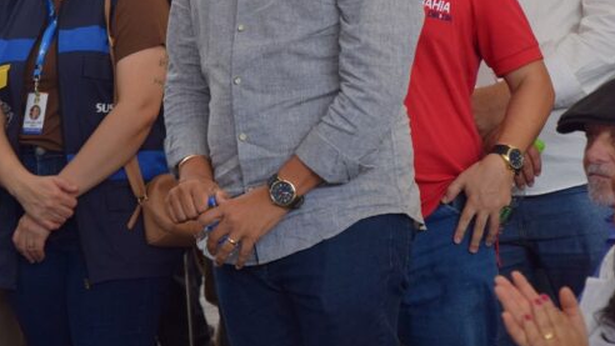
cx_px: 308
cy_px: 39
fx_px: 4058
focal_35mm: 249
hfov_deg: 8.7
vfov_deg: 4.9
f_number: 5.6
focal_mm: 105
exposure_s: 1/250
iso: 640
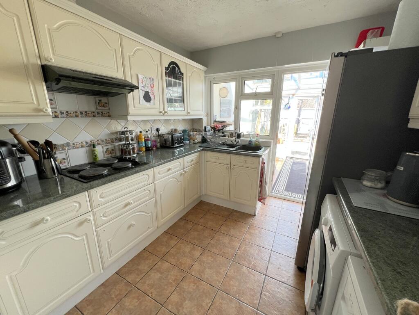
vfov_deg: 89.9
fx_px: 157
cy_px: 158
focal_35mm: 13
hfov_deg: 106.2
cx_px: 210
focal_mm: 1.57
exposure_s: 1/99
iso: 50
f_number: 1.8
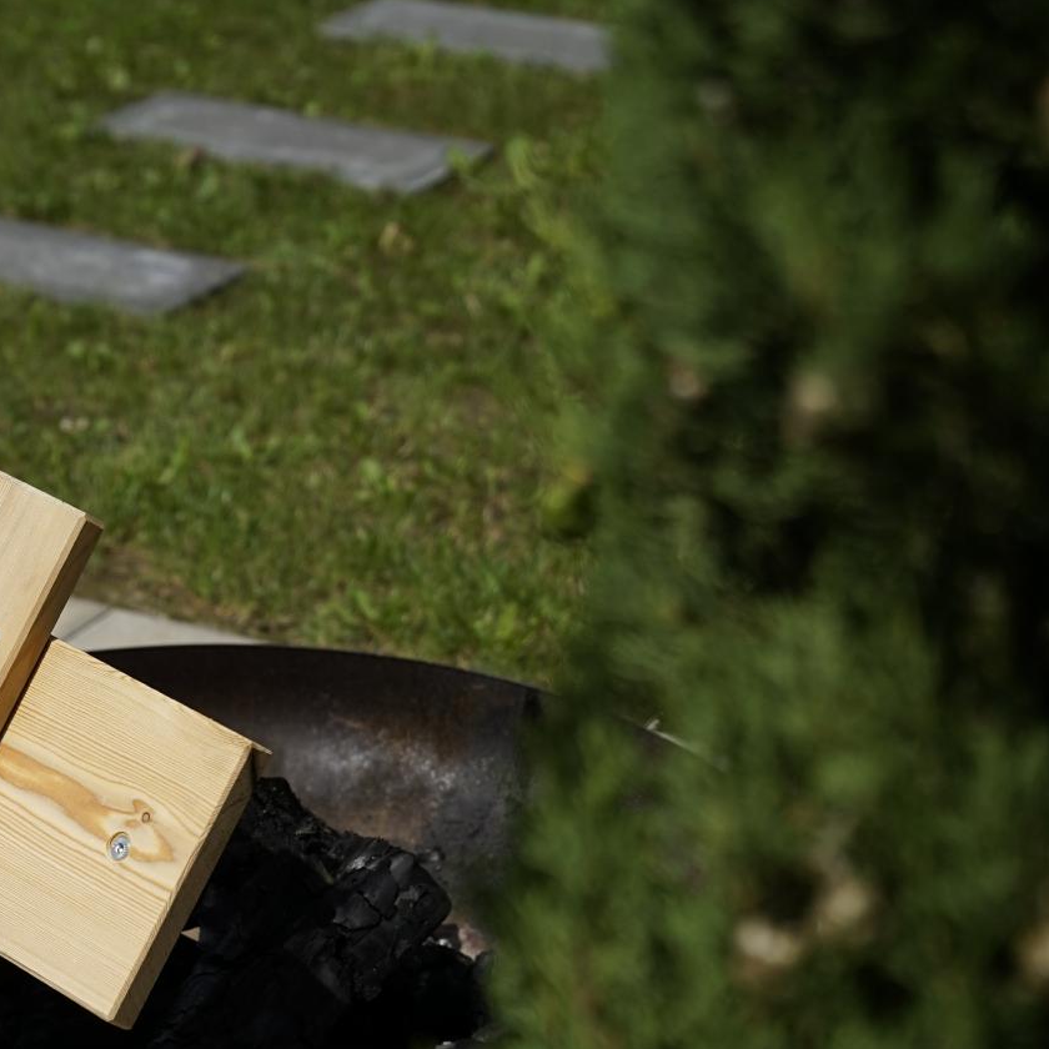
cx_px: 114
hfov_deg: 12.7
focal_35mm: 136
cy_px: 756
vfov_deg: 12.8
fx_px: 4663
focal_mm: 70
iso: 100
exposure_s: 1/3200
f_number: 3.5
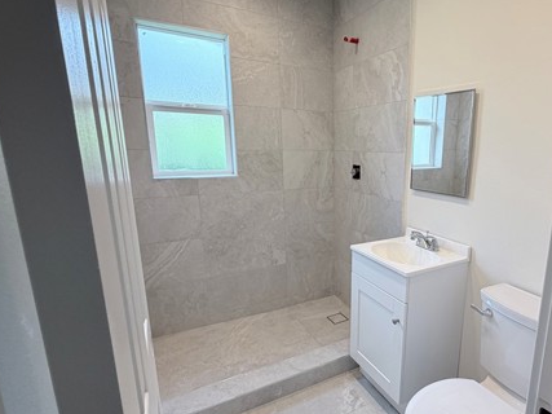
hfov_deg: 77.1
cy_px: 220
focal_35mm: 21
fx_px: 335
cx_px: 356
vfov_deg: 63.4
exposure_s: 1/120
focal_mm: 2.22
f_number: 2.2
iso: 125
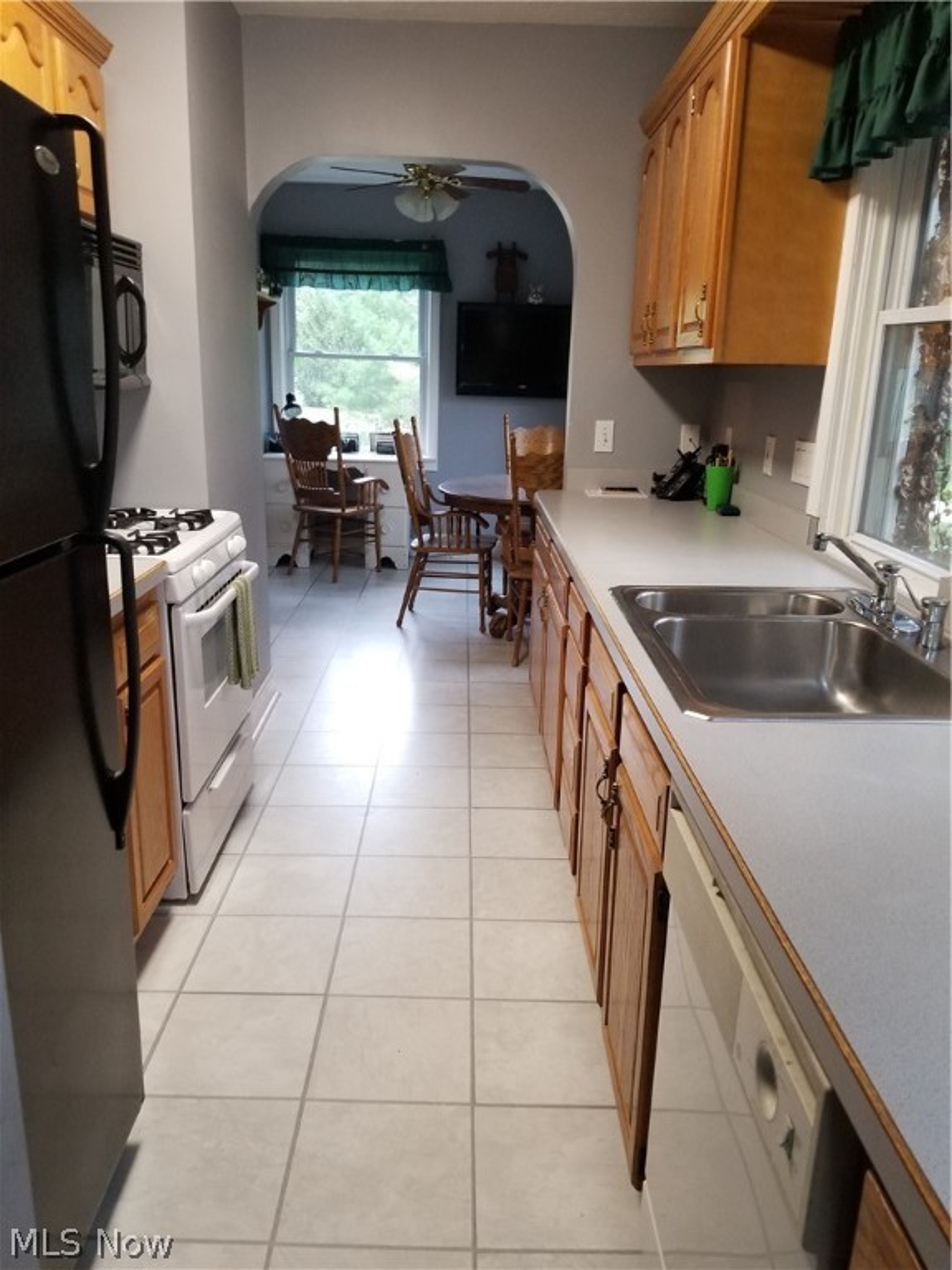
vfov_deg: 67.3
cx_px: 476
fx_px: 953
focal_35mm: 26
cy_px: 635
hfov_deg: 53.1
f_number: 1.7
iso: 160
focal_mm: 4.3
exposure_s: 1/30
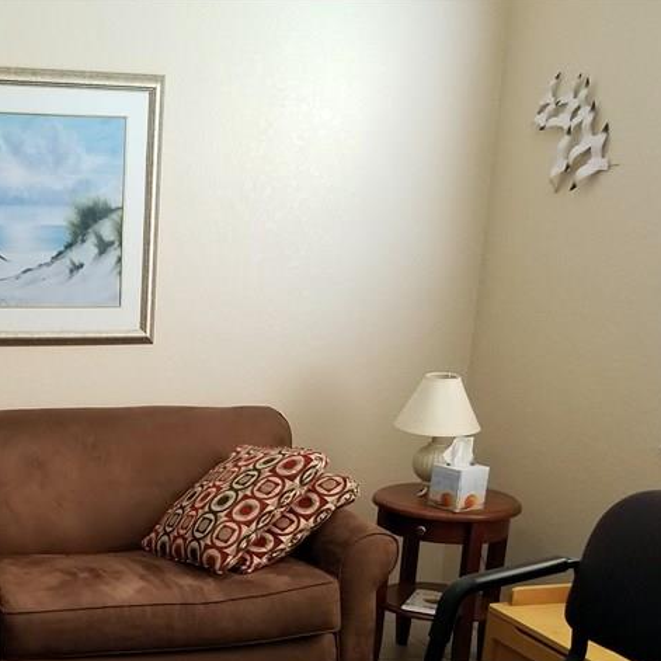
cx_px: 86
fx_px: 1080
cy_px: 535
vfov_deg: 33.0
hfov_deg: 32.6
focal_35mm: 50
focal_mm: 4.2
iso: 200
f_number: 1.7
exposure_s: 1/60
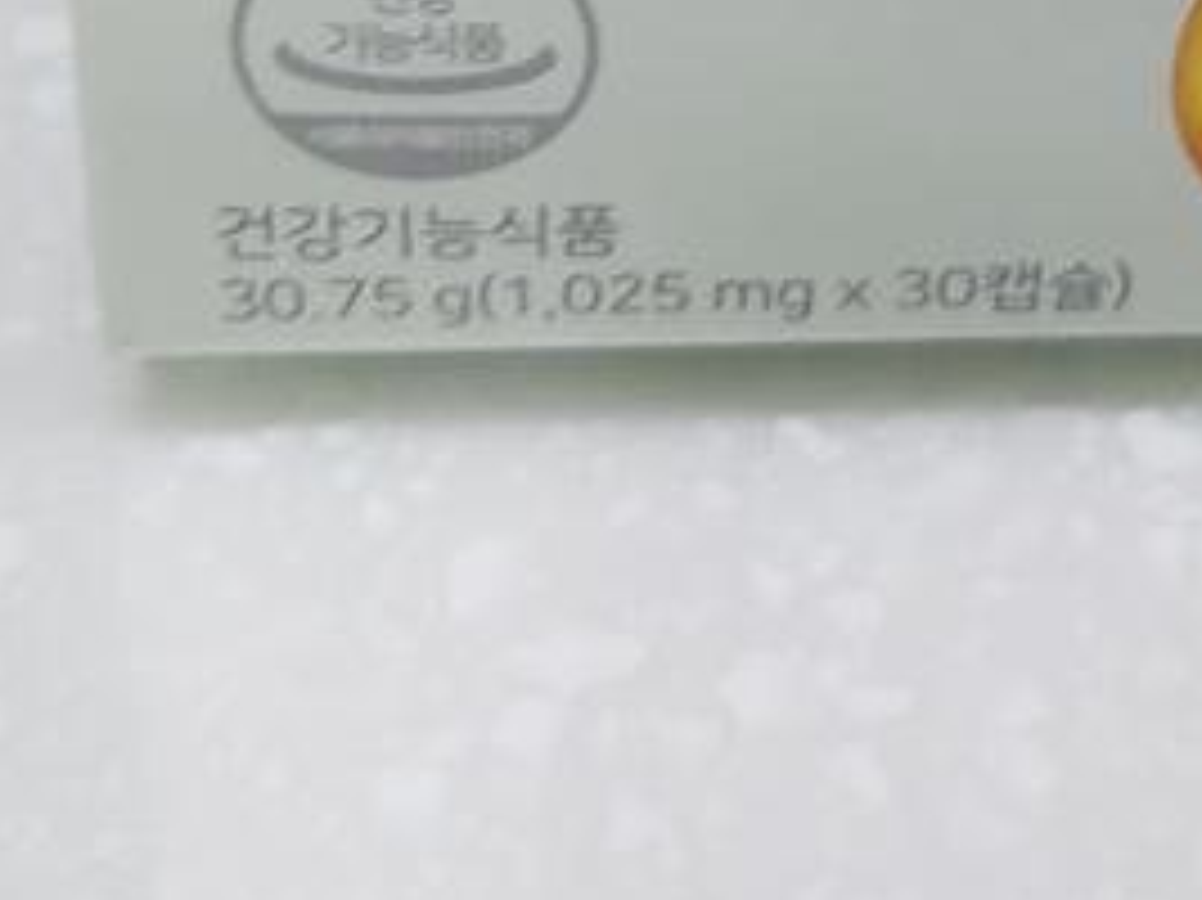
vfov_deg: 11.3
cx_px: 743
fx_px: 4165
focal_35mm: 120
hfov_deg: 16.4
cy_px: -806
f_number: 2
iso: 100
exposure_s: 1/60
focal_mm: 4.58
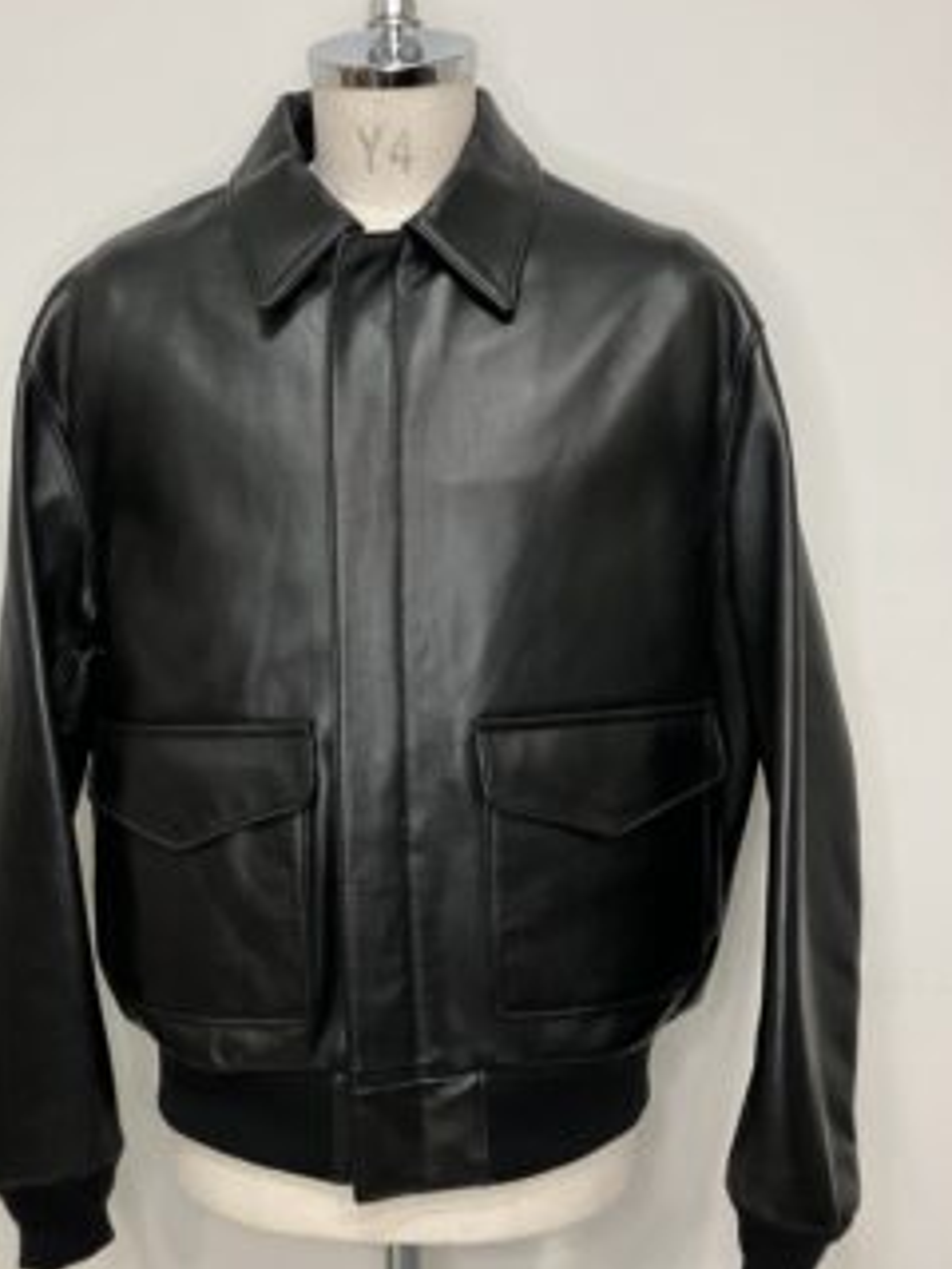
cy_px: 619
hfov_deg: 40.6
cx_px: 393
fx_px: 1283
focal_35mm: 35
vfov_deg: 52.6
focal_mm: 3.99
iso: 100
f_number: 1.8
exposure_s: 1/50
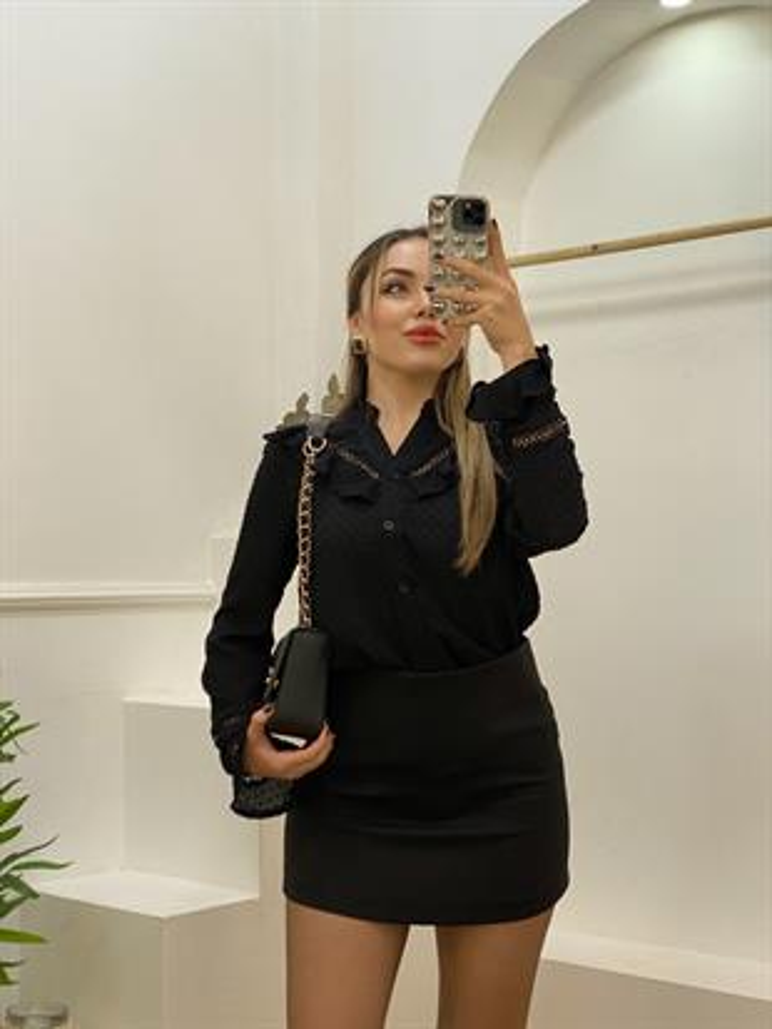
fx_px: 1545
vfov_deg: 36.8
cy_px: 514
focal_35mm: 52
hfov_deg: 28.0
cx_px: 386
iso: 64
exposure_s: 1/100
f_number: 2
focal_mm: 6
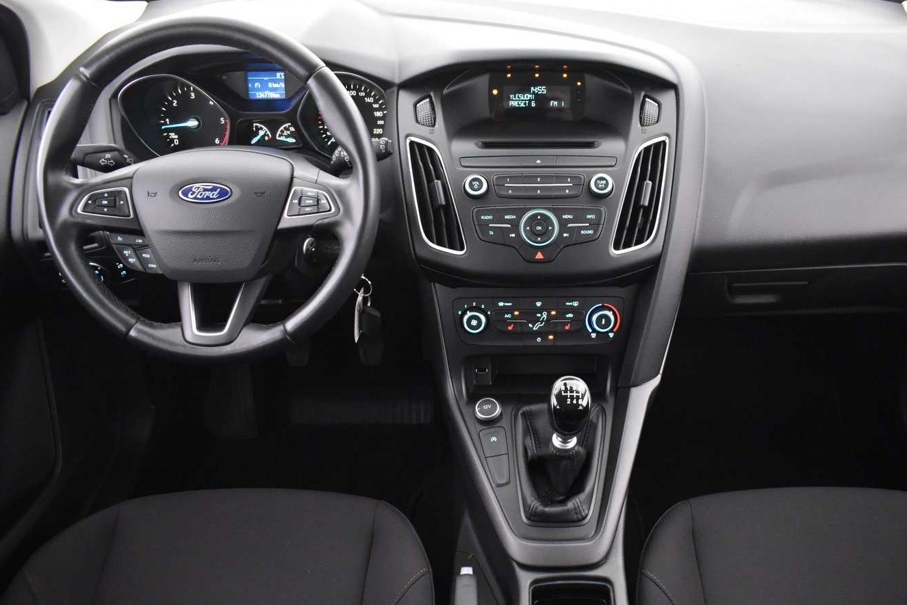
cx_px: 535
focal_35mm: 33
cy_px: 367
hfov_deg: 56.9
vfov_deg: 39.8
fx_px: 832
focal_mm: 18
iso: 3200
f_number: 3.5
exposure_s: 1/15
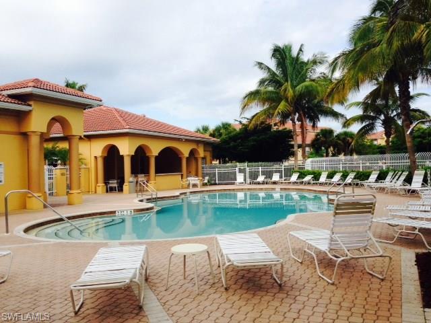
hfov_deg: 55.4
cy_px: 162
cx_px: 216
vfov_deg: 42.9
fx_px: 411
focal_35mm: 33
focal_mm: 4.12
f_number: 2.4
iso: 50
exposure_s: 1/1290
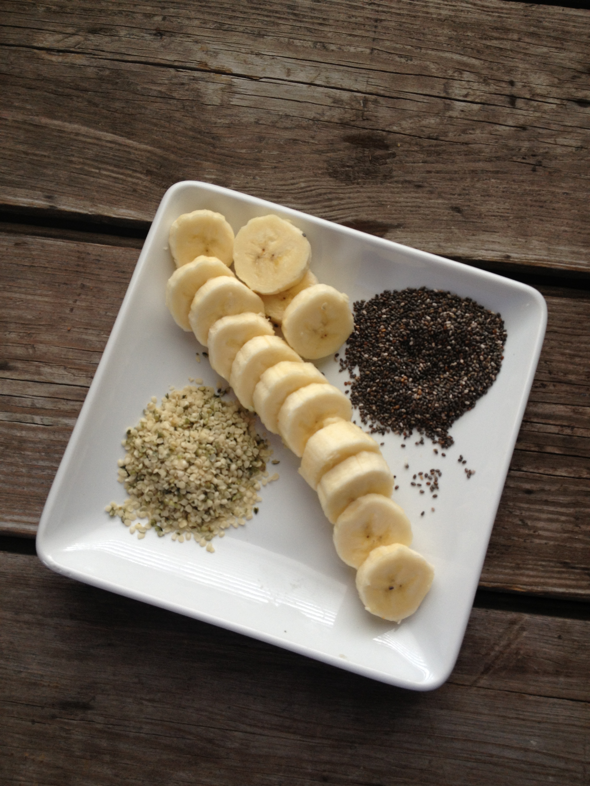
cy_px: 393
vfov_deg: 52.6
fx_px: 795
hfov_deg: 40.7
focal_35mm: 35
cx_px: 295
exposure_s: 1/24
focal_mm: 4.28
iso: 50
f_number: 2.4
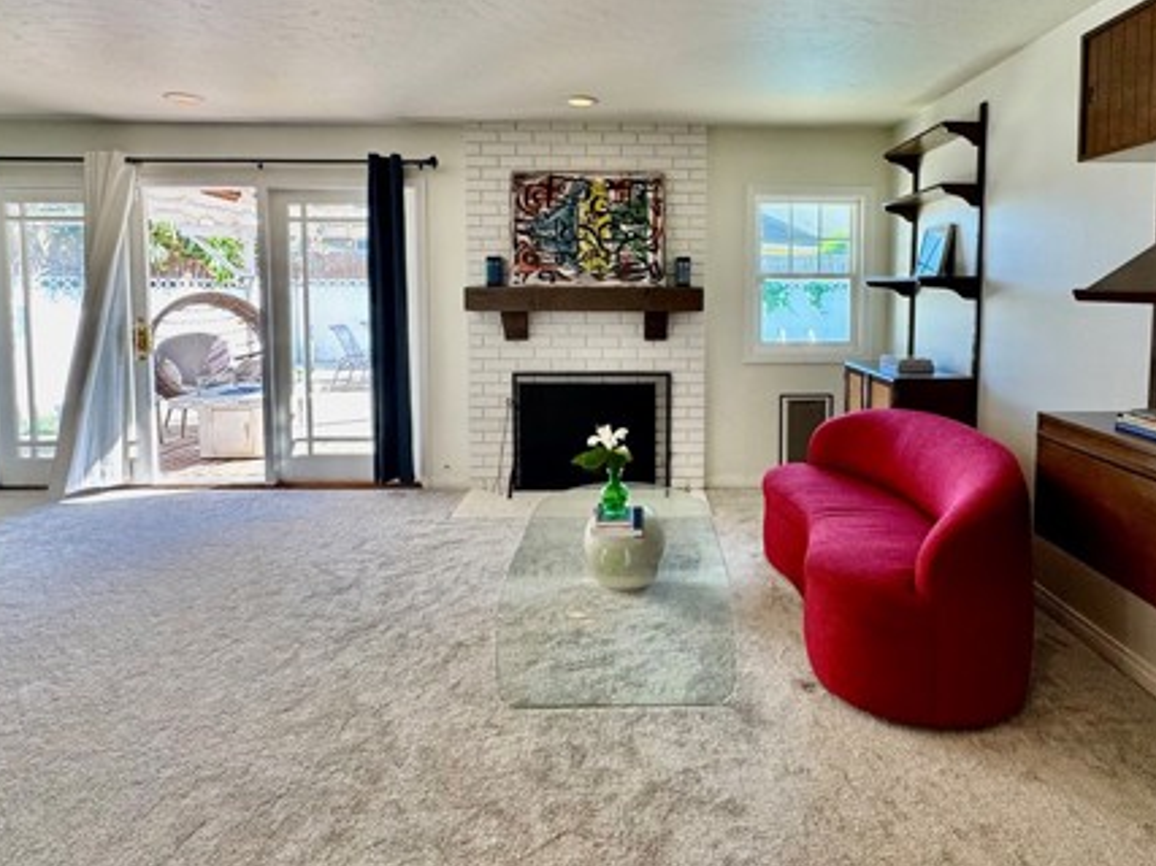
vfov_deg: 62.5
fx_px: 701
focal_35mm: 21
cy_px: 325
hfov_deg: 78.6
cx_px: 655
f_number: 2.2
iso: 100
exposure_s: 1/120
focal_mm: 2.22
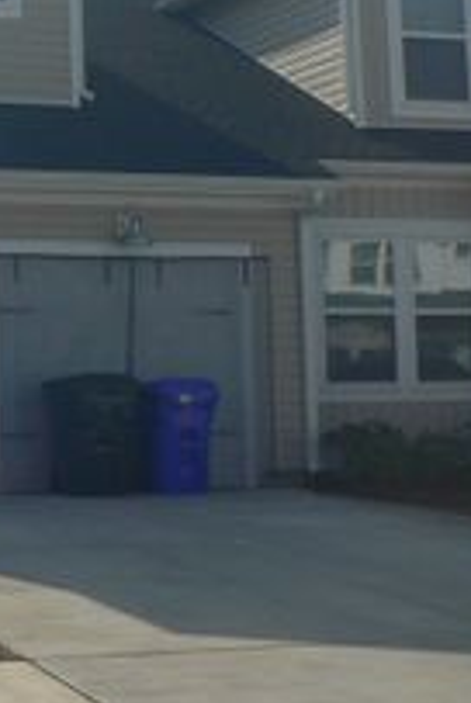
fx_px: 1799
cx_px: -173
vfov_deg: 21.7
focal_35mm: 92
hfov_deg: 14.2
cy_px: 113
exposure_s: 1/640
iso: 80
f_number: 8
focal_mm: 6
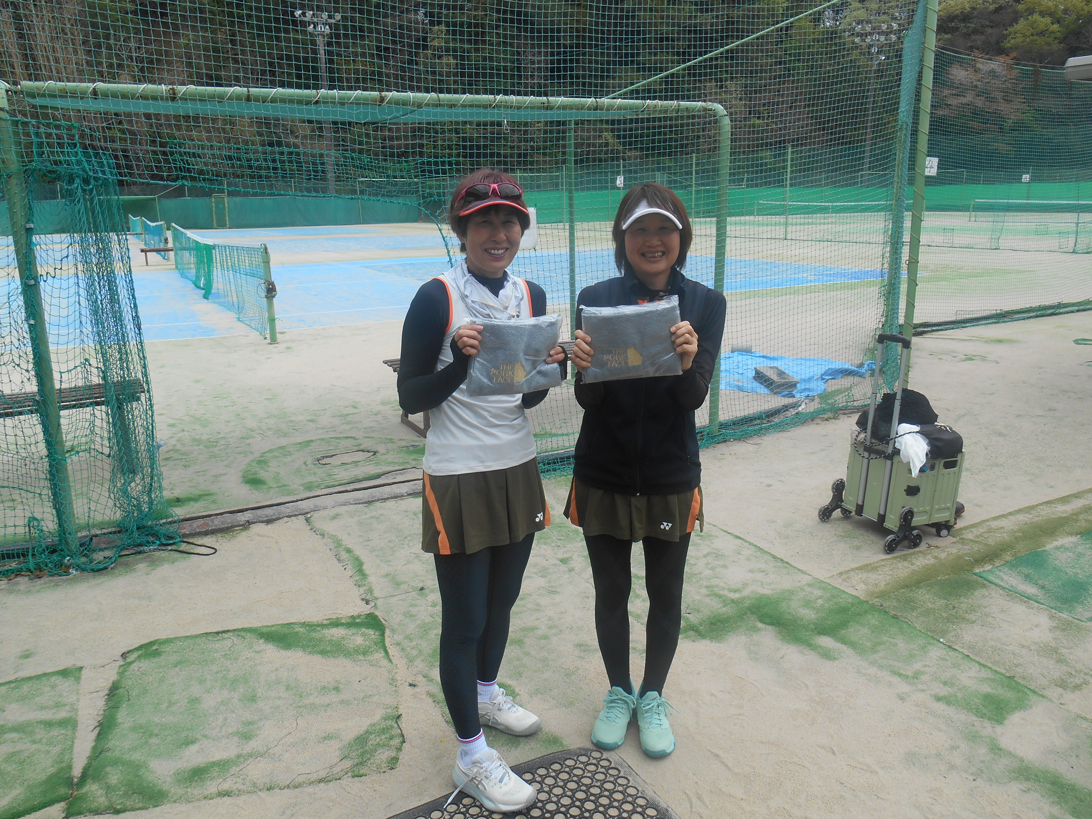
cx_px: 546
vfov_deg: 53.1
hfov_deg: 67.3
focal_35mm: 26
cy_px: 410
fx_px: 820
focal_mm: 4.7
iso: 80
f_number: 3.4
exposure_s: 1/160
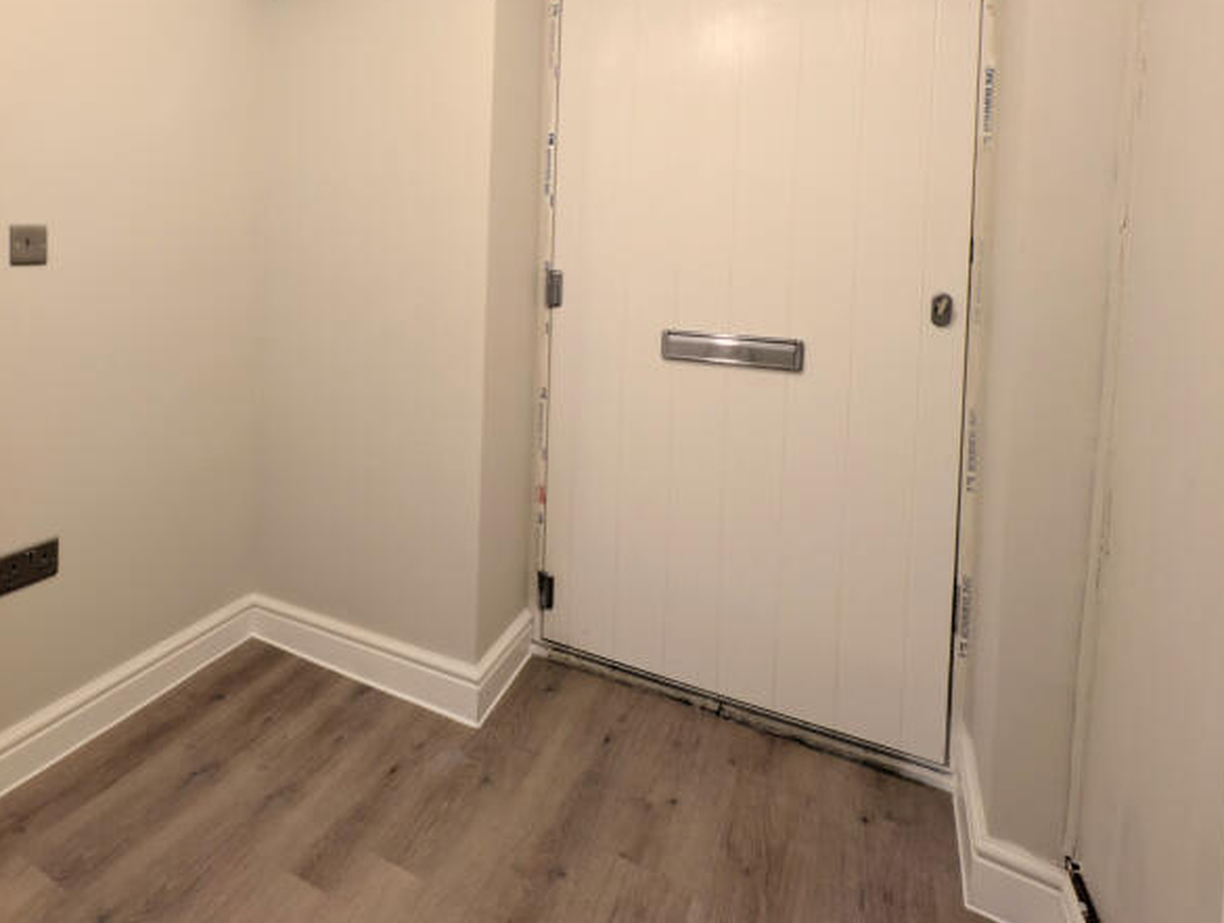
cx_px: 331
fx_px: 744
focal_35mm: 21
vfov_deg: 61.3
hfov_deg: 74.2
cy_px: 273
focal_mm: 2.23
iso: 45
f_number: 1.95
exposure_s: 1/15
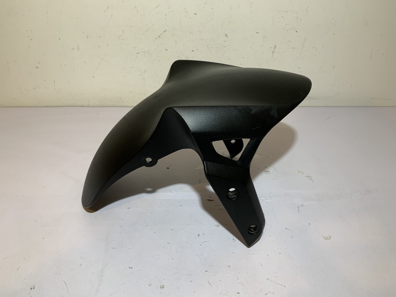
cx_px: 198
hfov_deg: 67.3
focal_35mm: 26
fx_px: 297
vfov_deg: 53.1
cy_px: 148
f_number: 1.8
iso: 80
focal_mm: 4.25
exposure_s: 1/121
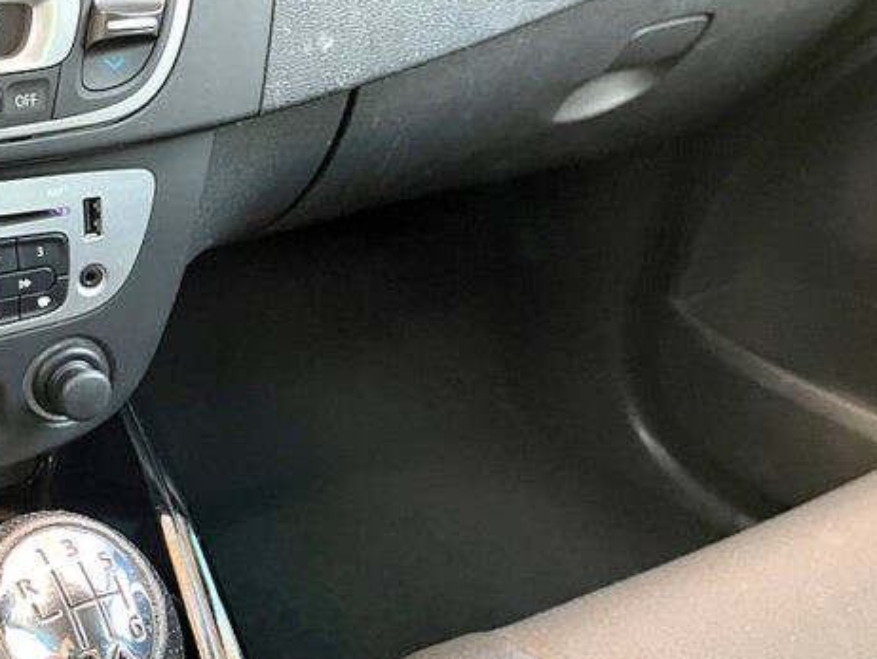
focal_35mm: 45
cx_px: 308
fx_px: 1141
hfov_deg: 41.6
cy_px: 406
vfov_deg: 32.1
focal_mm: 4.2
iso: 500
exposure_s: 1/47
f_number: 1.6
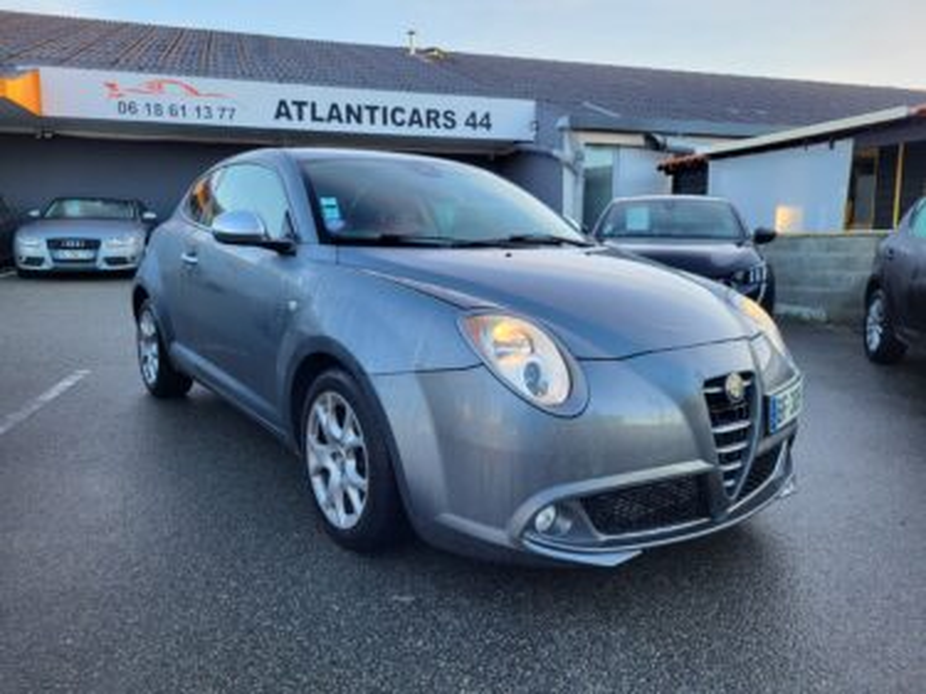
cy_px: 347
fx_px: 695
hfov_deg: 67.3
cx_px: 463
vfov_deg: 53.0
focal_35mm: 26
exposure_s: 1/146
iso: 40
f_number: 1.8
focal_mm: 5.4
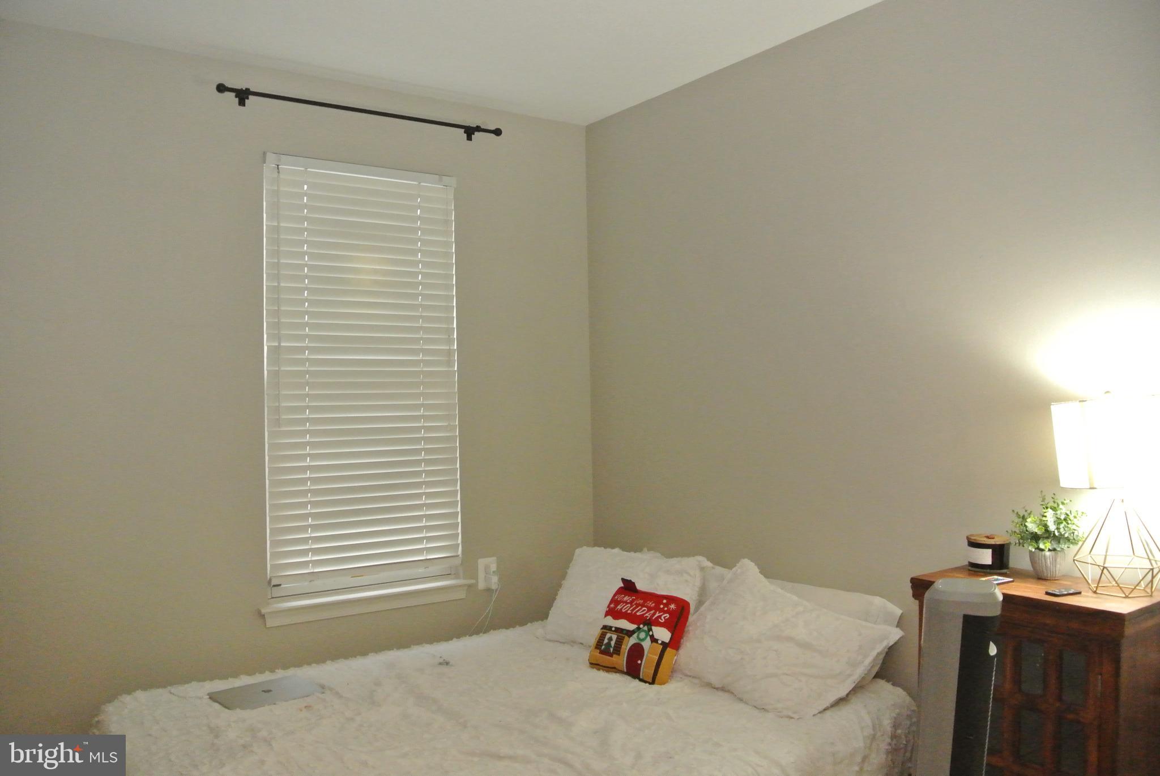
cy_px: 388
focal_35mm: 27
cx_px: 580
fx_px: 871
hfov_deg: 67.3
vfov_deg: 48.0
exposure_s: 1/60
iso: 2200
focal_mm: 10
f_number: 3.5
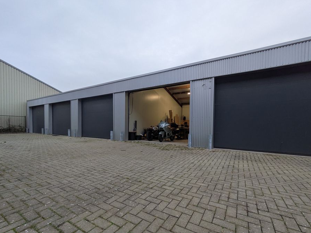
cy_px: 132
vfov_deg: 77.7
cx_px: 159
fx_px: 144
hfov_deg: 94.5
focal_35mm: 16
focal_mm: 1.83
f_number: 2.2
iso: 69
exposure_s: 1/100
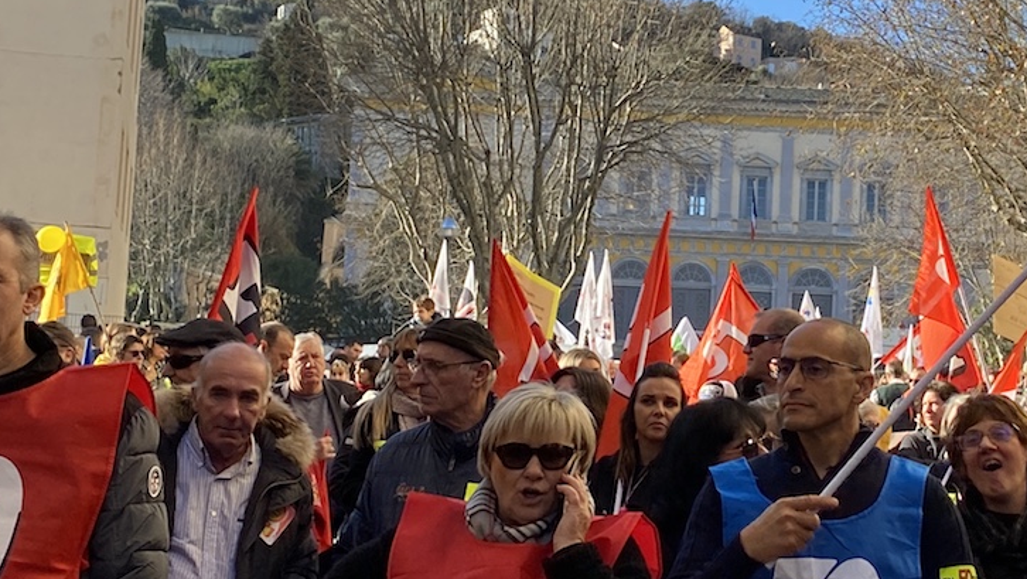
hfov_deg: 26.8
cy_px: 242
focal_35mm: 78
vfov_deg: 15.5
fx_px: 2125
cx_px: 771
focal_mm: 4.25
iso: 32
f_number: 1.8
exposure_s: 1/1332
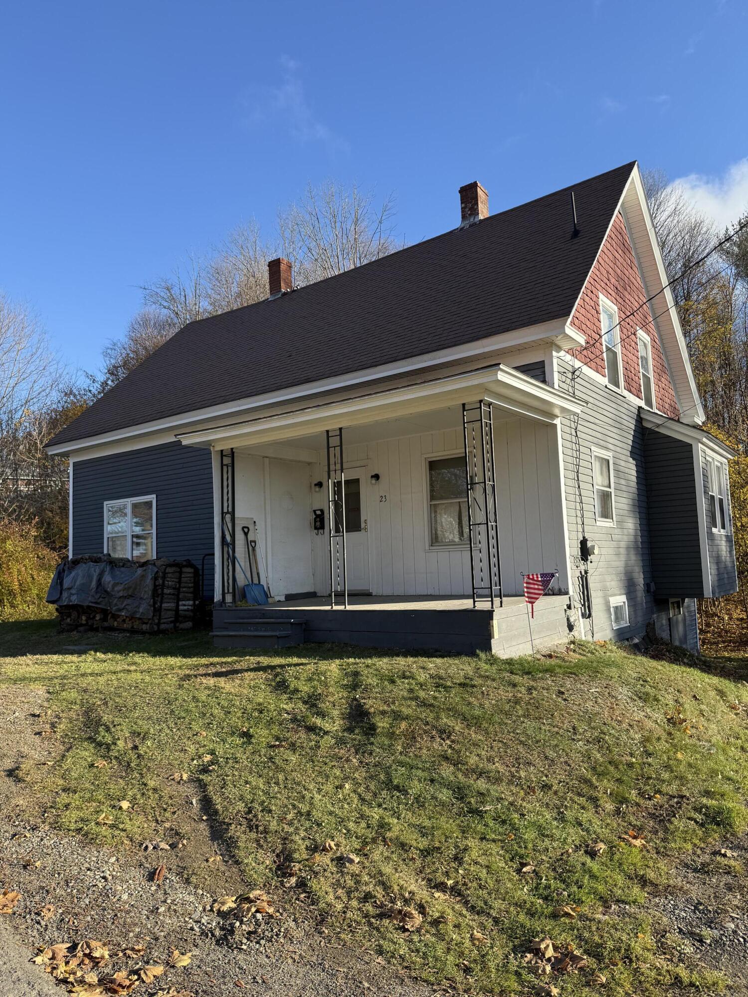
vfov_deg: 71.6
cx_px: 374
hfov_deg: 56.8
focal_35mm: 24
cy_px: 498
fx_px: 691
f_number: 1.78
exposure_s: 1/1464
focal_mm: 6.76
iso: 80
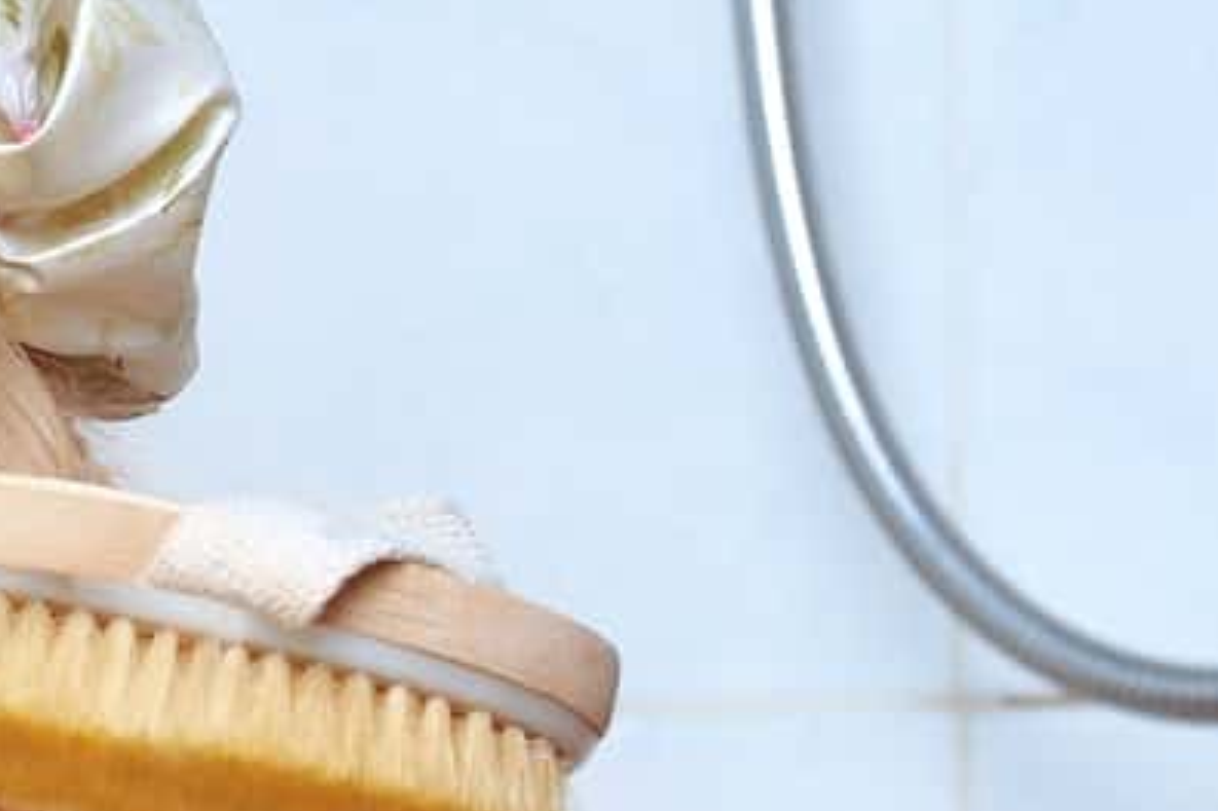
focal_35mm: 228
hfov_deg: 8.7
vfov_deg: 6.0
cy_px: 885
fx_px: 7710
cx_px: -988
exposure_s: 1/160
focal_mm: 50
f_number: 5.6
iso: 200
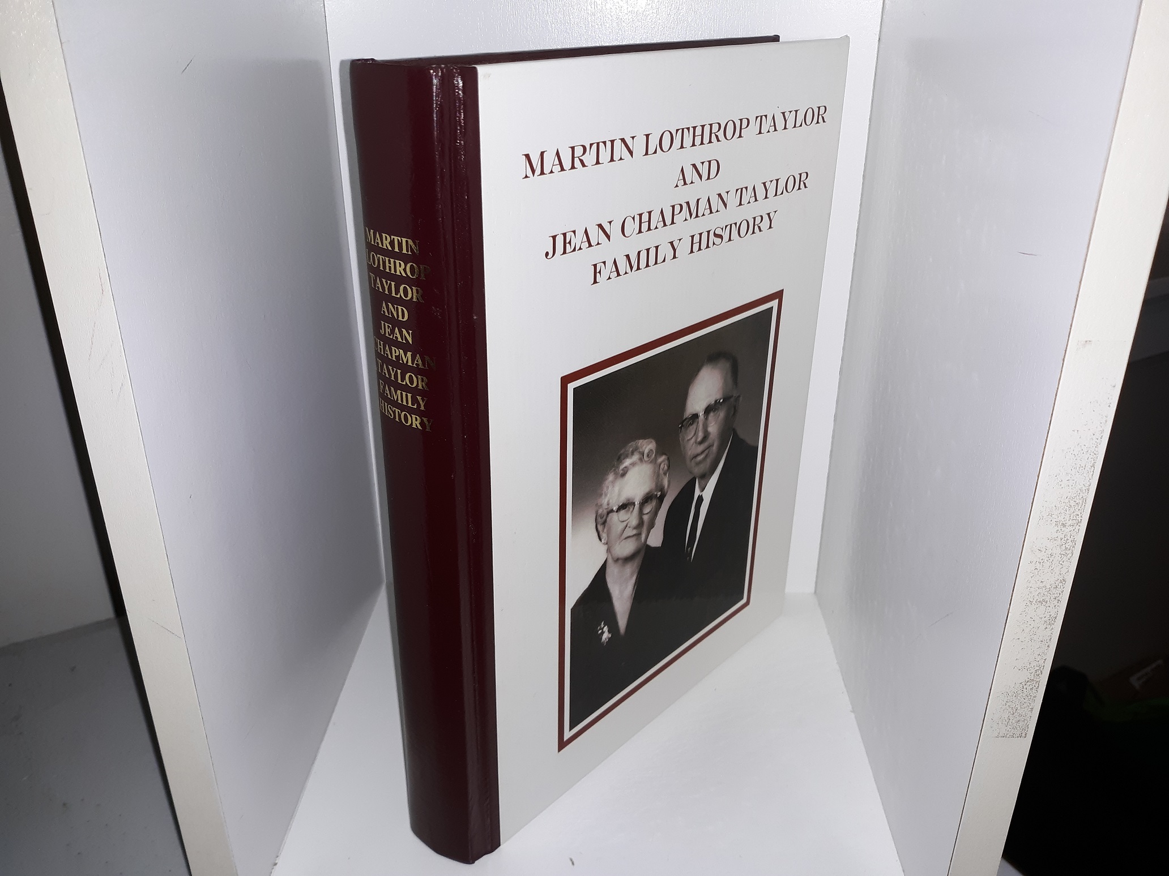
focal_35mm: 28
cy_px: 438
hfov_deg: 63.4
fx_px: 946
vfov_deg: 49.7
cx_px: 584
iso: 50
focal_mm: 3.7
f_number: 1.7
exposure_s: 1/100
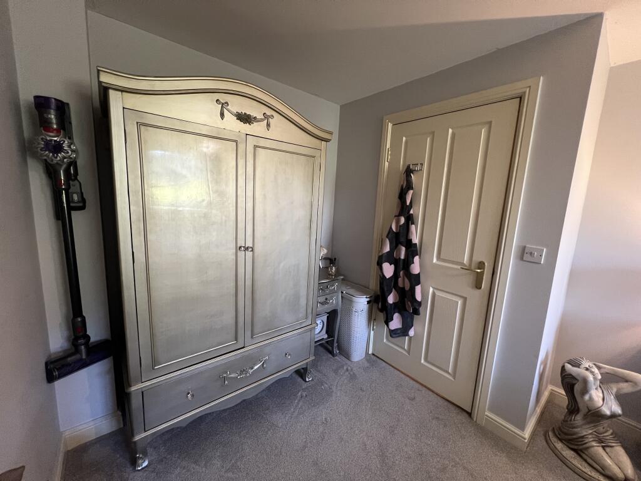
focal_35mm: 13
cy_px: 240
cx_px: 320
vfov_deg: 89.9
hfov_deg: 106.2
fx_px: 241
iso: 400
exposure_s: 1/50
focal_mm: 1.57
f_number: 1.8
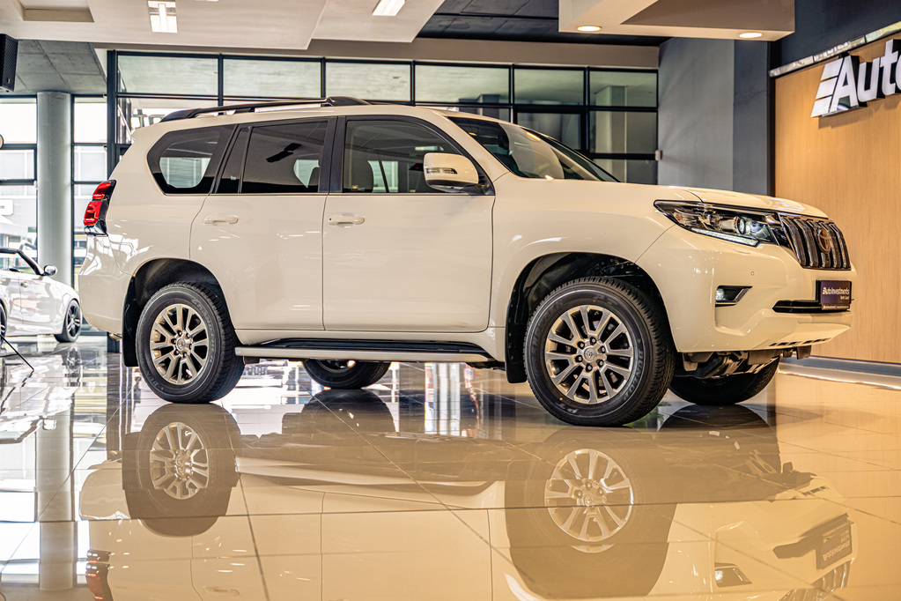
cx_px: 450
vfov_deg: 26.0
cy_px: 300
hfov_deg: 38.2
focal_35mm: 52
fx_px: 1301
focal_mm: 52
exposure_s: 1/200
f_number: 2.8
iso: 320
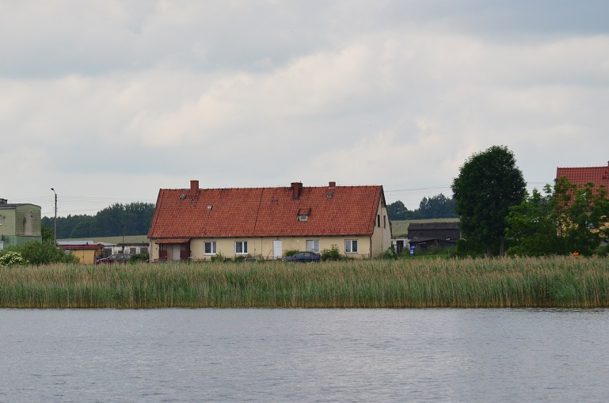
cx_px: 217
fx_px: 2796
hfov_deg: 12.4
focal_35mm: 166
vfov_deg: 8.2
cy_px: 182
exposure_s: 1/8000
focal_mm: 85
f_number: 4.5
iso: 1100
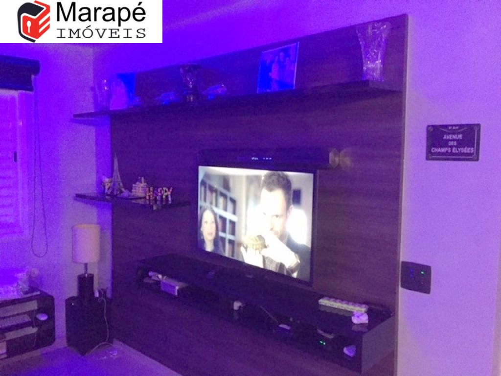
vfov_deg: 48.2
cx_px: 250
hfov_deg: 61.7
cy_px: 188
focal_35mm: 29
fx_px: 420
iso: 500
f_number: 2.2
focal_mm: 4.15
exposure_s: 1/15
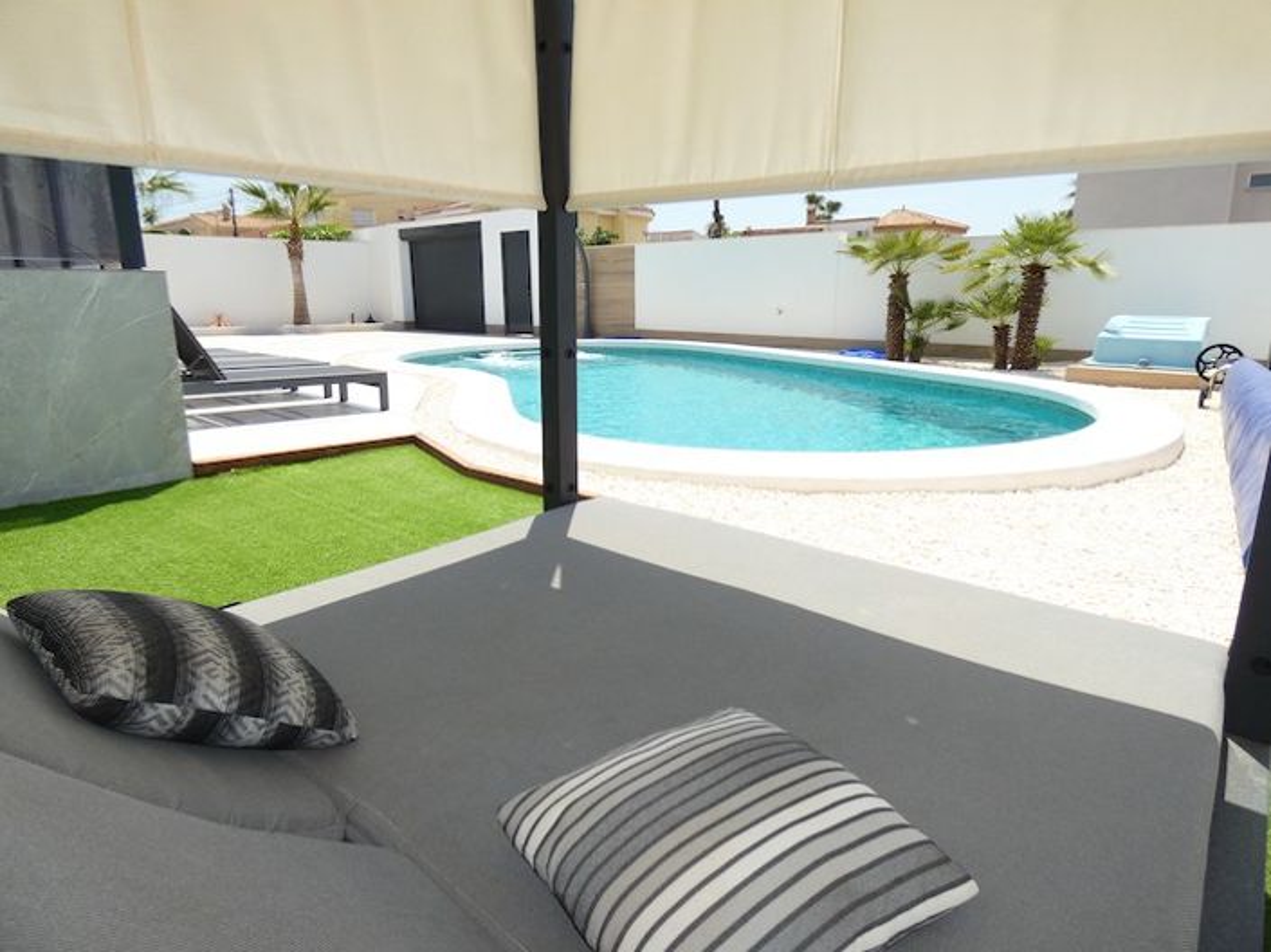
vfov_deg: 65.9
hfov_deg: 81.8
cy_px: 476
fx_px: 734
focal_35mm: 20
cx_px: 636
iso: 80
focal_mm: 3.6
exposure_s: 1/1300
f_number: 2.8
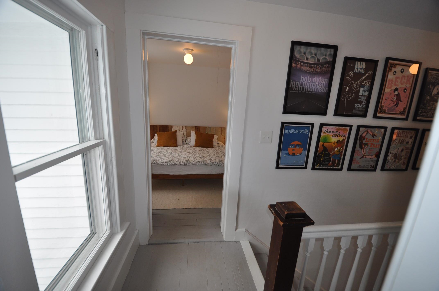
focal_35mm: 15
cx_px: 220
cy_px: 146
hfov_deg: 100.5
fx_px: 183
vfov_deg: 77.2
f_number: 3.5
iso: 400
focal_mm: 10
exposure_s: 1/200
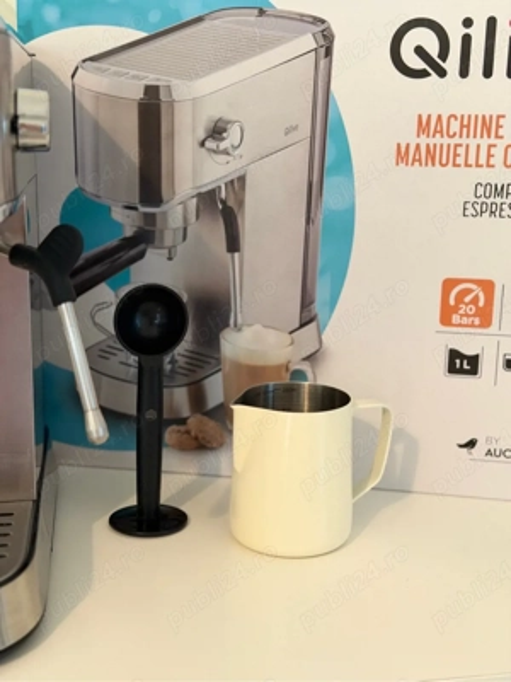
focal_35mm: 48
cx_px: 256
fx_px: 945
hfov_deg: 30.3
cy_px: 341
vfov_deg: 39.7
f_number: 1.78
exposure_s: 1/33
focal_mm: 6.76
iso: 320
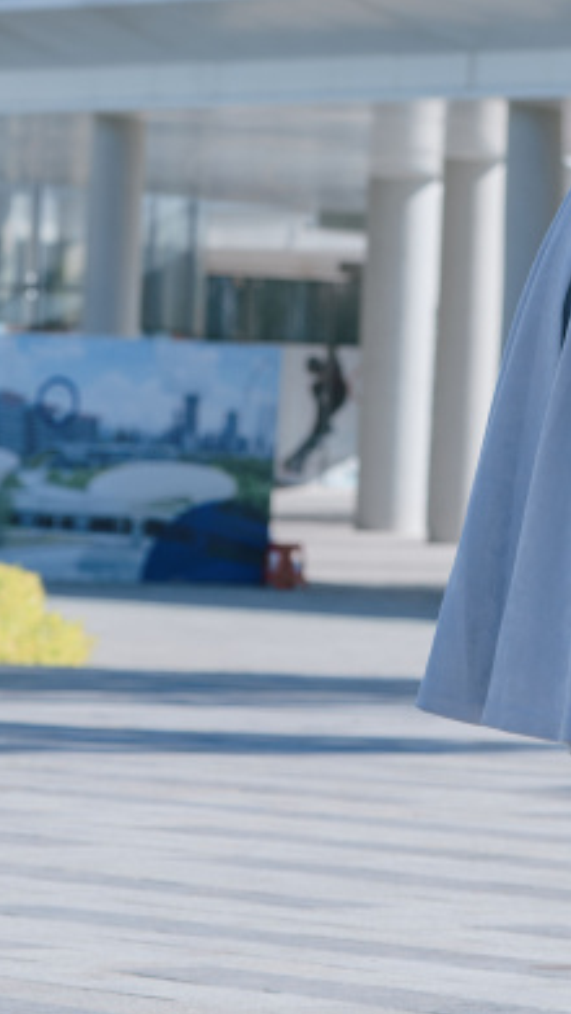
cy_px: -189
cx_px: 488
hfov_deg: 4.4
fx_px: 7347
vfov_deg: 7.8
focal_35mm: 273
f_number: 5
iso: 50
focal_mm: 85
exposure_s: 1/250
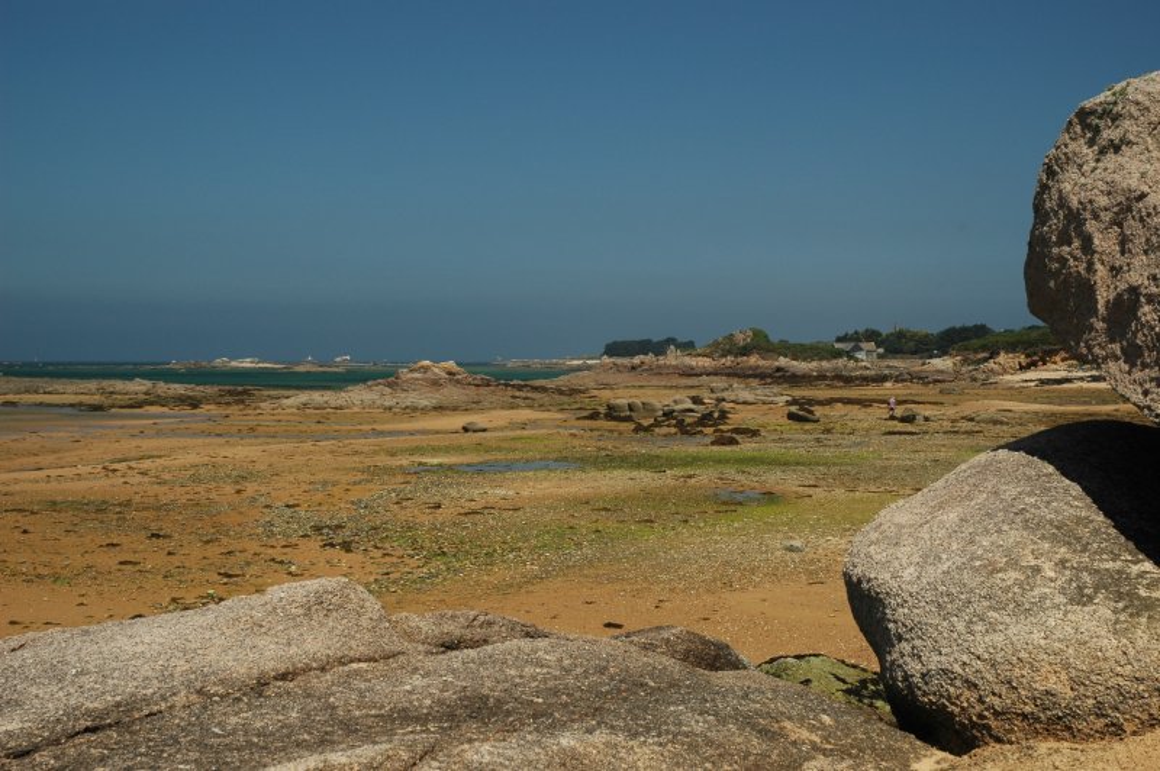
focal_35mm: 57
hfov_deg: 35.1
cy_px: 386
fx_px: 1835
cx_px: 580
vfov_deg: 23.7
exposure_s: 1/100
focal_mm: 38
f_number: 10
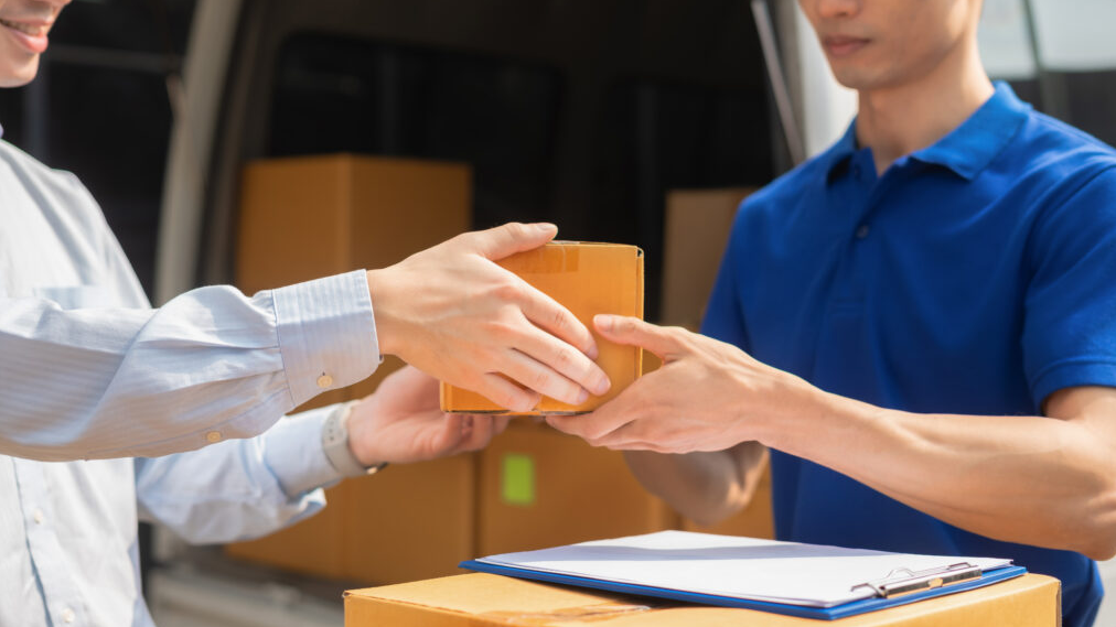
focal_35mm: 53
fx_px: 1568
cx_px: 555
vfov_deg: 22.6
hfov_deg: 39.2
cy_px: 311
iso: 160
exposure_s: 1/1000
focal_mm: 50
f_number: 2.8
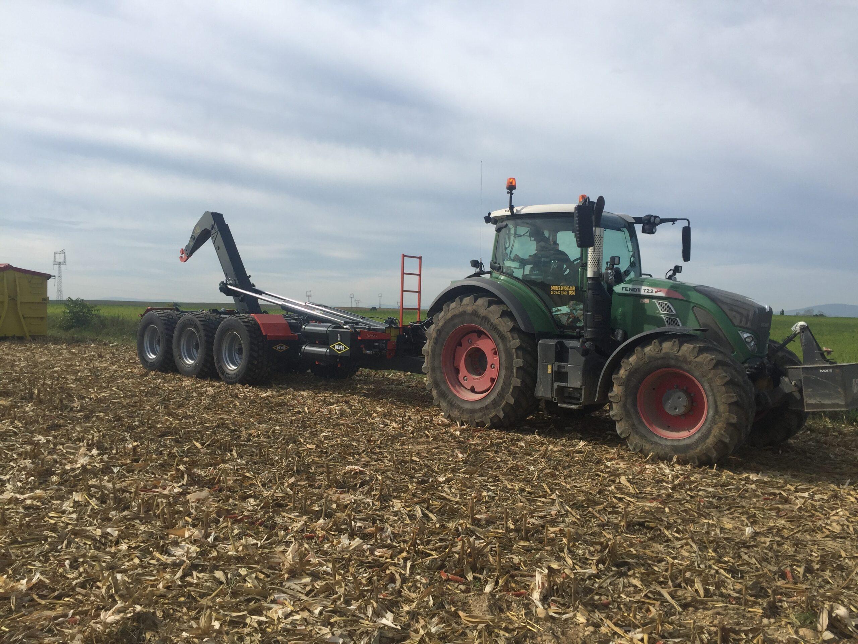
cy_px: 322
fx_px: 719
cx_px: 429
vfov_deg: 48.2
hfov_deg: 61.7
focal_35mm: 29
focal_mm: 4.15
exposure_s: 1/2475
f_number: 2.2
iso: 32
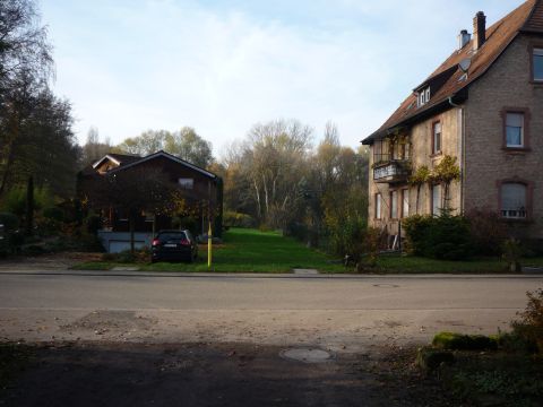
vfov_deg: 44.2
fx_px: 502
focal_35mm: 32
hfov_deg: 56.8
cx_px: 272
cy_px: 204
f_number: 4
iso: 100
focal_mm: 5.2
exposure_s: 1/320
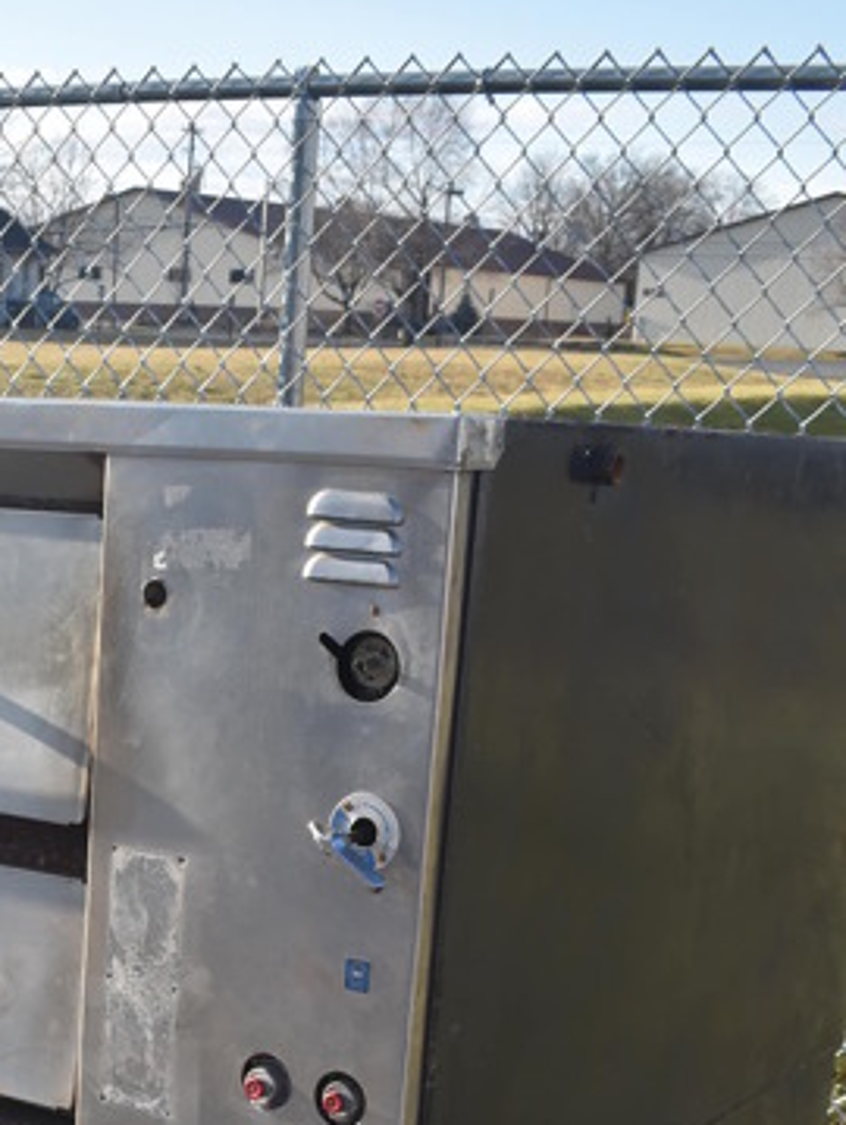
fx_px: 2147
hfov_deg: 21.5
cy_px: 1120
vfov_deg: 27.7
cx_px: -3
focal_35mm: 66
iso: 200
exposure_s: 1/250
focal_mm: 18
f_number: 8
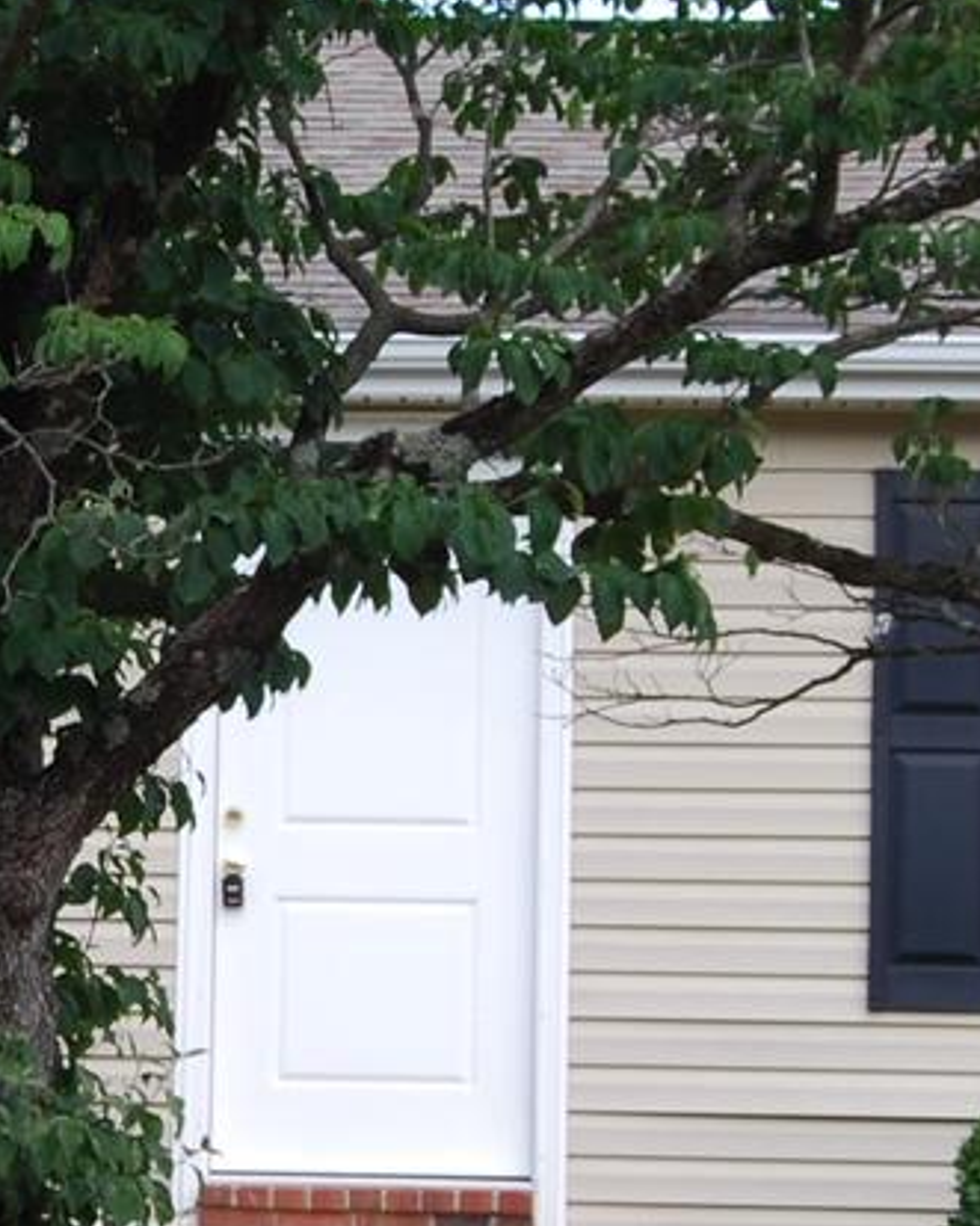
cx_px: 18
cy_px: 708
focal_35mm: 160
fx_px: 5815
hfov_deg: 9.6
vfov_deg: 12.0
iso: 100
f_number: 5.6
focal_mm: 23
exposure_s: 1/125
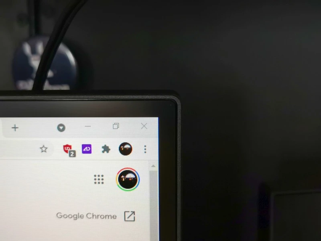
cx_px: 160
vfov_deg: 32.2
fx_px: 417
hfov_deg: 42.1
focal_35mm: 45
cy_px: 120
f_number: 1.6
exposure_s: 1/100
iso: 160
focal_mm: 5.56
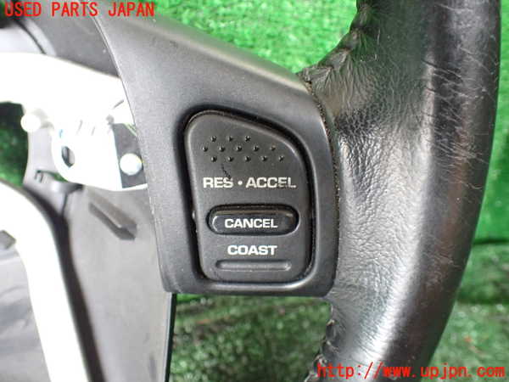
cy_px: 191
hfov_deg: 60.0
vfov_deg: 46.8
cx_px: 254
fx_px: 441
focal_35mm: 30
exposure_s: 1/30
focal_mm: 5.4
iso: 800
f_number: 2.3
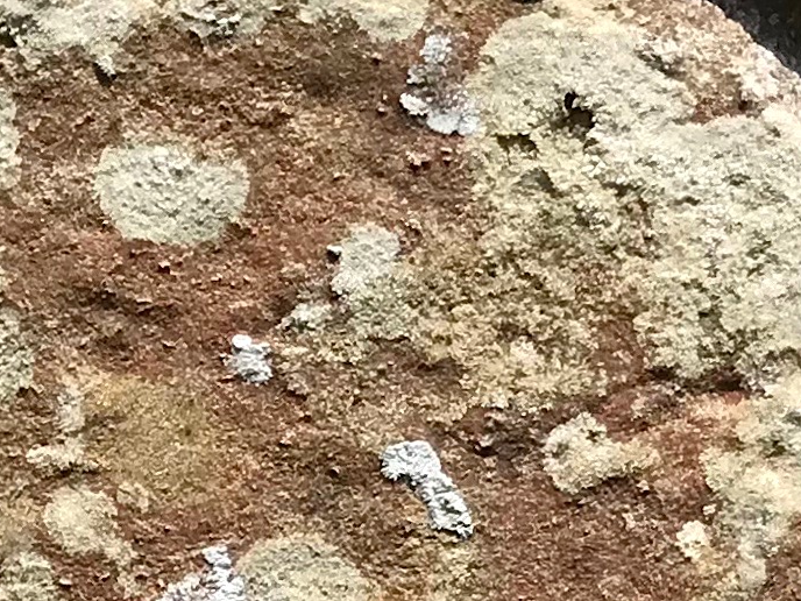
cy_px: 1436
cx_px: 31
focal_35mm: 160
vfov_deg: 8.5
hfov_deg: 12.2
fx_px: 3702
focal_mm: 3.99
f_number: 1.8
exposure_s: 1/3690
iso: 20
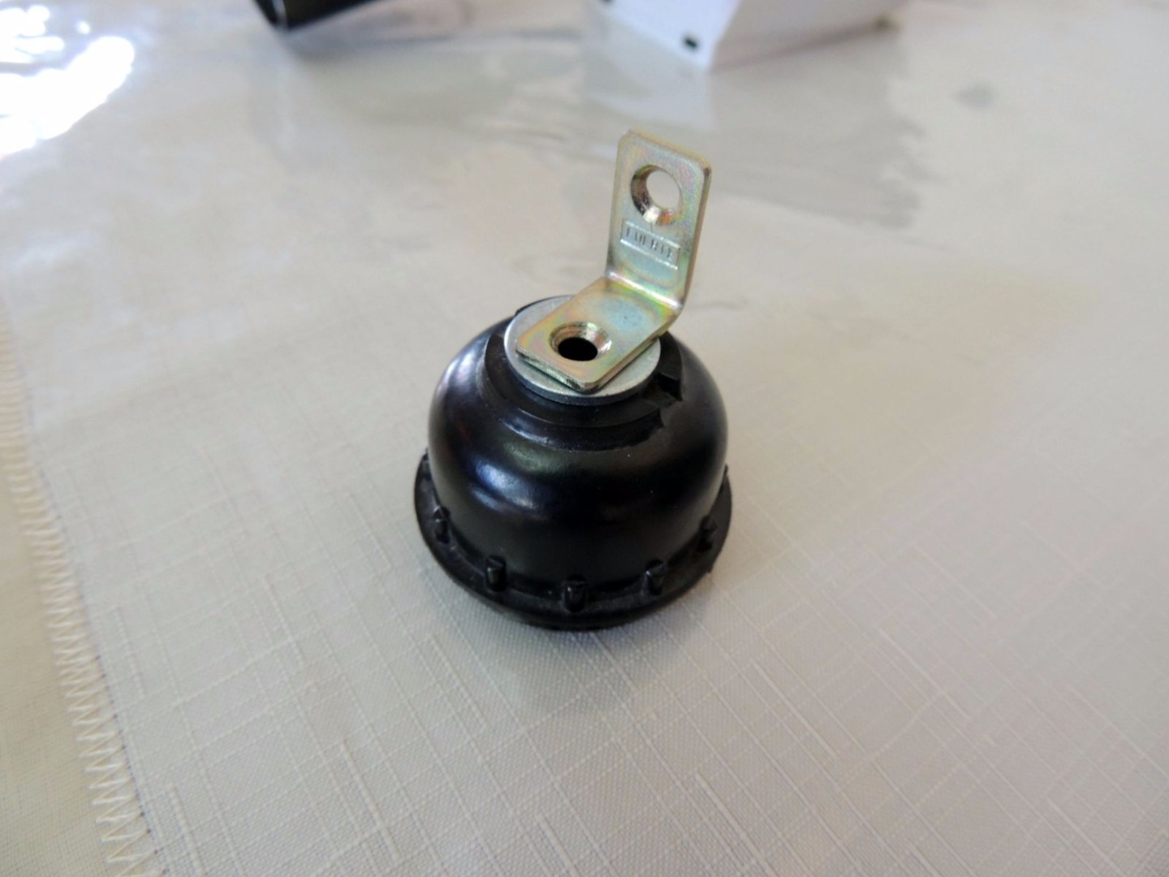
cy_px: 438
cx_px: 584
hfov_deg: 71.6
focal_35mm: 24
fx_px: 810
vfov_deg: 56.8
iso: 400
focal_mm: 4.3
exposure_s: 1/30
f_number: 3
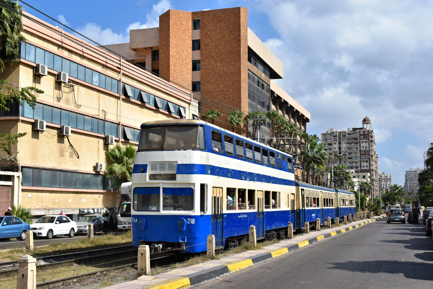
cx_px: 216
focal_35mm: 48
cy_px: 144
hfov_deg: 41.1
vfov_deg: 28.1
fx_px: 577
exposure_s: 1/400
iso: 200
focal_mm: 32
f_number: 10
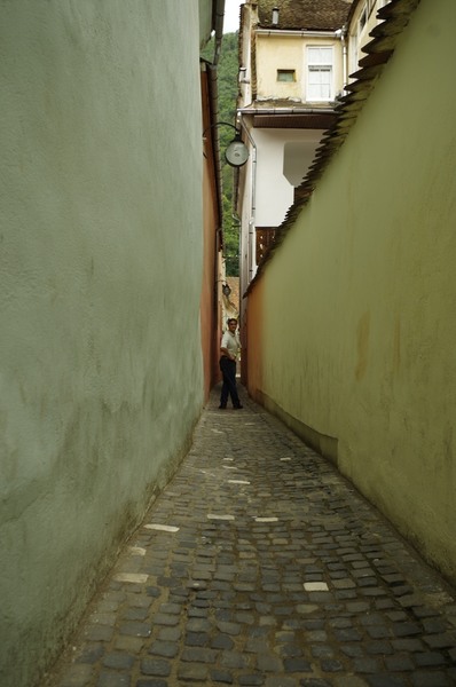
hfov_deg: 38.8
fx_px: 648
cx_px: 228
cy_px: 344
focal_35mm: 34
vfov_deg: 55.9
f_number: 4.5
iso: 100
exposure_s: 1/80
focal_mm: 23.13
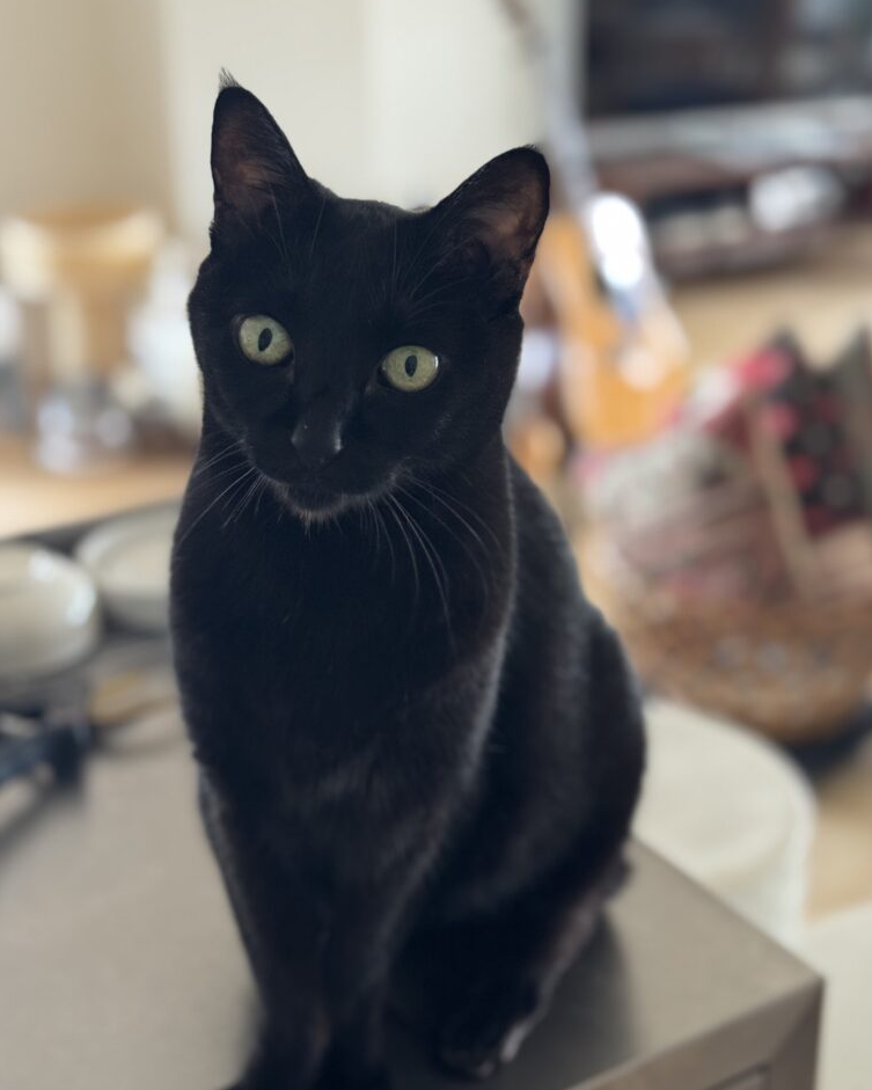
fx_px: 1645
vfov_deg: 36.6
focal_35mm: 51
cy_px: 524
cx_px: 442
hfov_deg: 29.7
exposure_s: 1/44
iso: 250
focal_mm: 6.76
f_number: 1.78
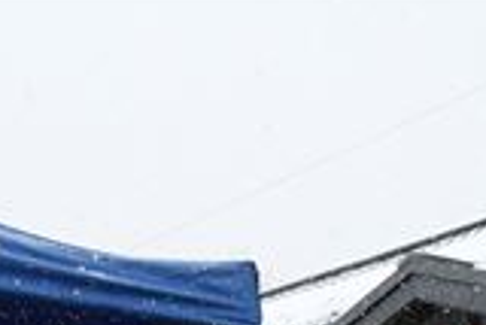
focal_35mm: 103
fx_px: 1392
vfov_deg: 12.7
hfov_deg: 19.8
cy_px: 484
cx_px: 213
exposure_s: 1/640
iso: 2500
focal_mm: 22
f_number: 13
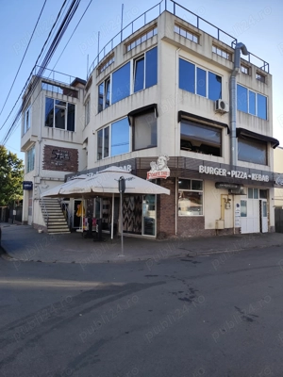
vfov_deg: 73.9
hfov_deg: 58.9
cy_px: 188
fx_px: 251
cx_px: 142
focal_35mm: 23
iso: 50
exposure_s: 1/621
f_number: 1.65
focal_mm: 6.14
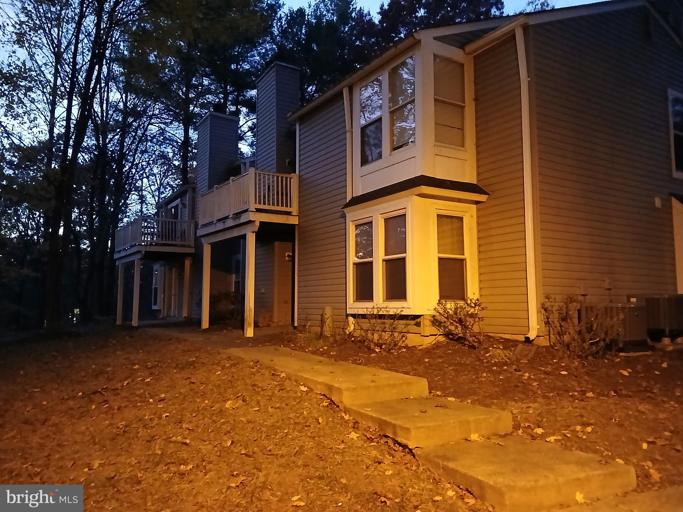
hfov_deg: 67.3
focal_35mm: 26
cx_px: 342
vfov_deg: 53.1
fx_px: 513
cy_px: 256
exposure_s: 1/15
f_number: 1.8
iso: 1600
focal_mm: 3.98
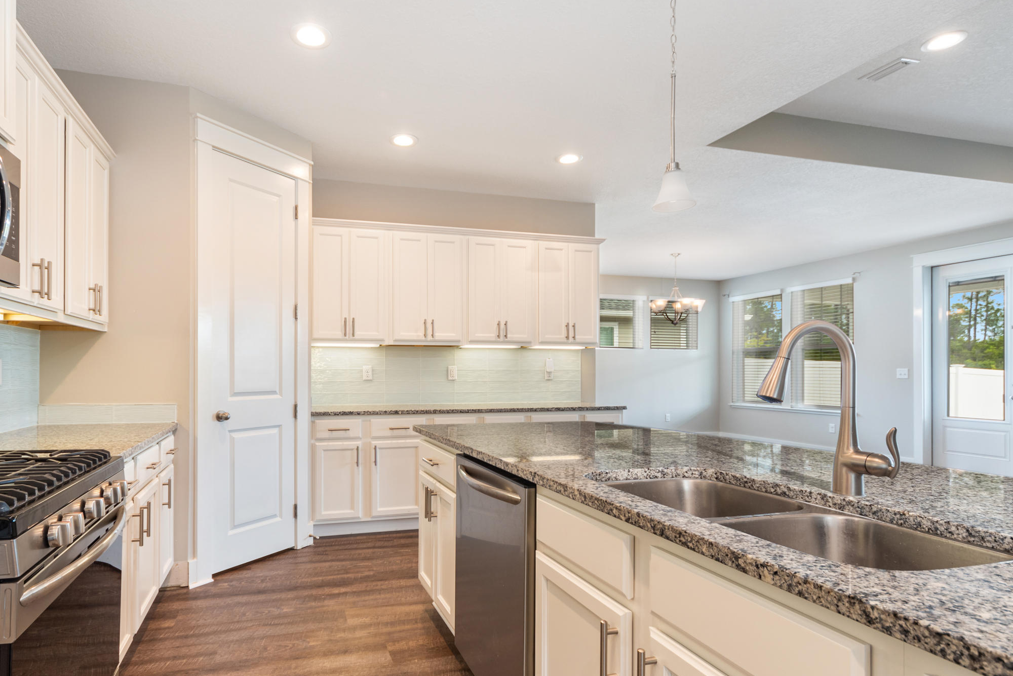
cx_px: 440
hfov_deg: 89.5
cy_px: 391
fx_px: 507
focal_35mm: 18
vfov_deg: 67.0
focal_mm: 12
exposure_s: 1/13
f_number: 7.1
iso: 320
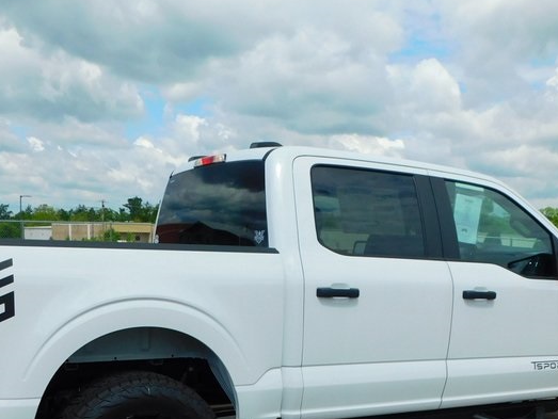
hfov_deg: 42.0
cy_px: 366
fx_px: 726
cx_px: 265
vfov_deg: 31.0
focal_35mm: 45
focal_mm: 4
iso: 125
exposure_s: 1/640
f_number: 6
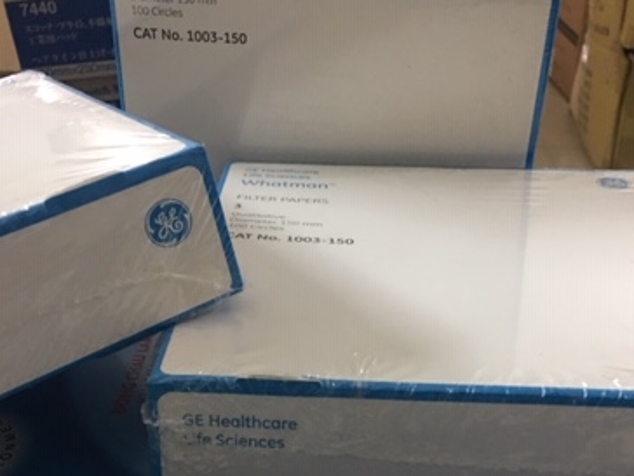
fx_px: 934
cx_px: 334
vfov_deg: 28.4
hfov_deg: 37.5
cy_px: 319
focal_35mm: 51
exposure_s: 1/8
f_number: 2.2
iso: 100
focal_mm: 4.15
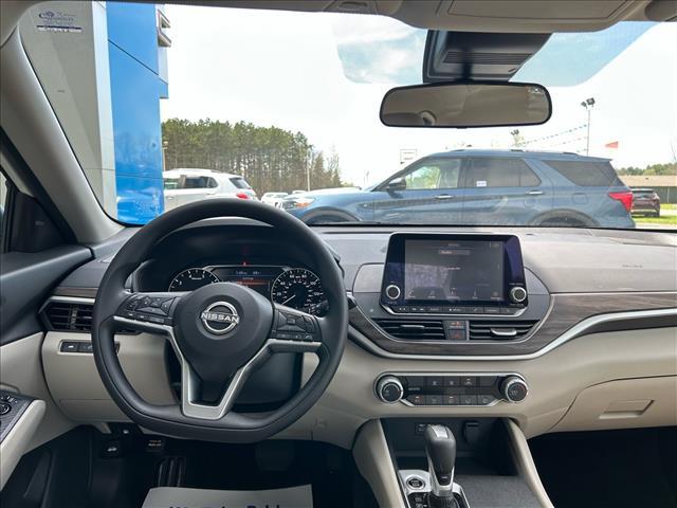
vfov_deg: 53.1
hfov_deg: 67.3
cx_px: 338
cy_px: 254
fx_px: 508
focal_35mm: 26
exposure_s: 1/202
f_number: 1.5
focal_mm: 5.7
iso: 50
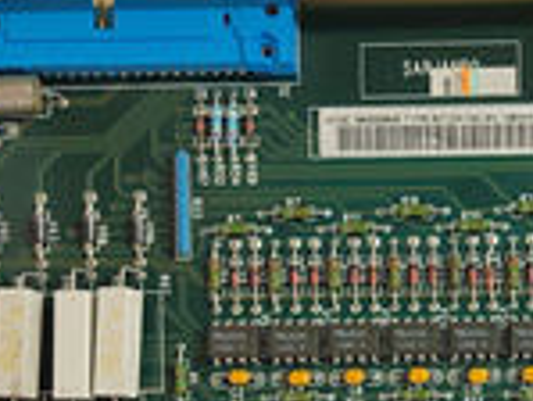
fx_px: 1187
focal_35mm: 77
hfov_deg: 24.7
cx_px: 469
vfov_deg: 18.5
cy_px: 428
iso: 1419
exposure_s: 1/50
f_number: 1.9
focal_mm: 5.52
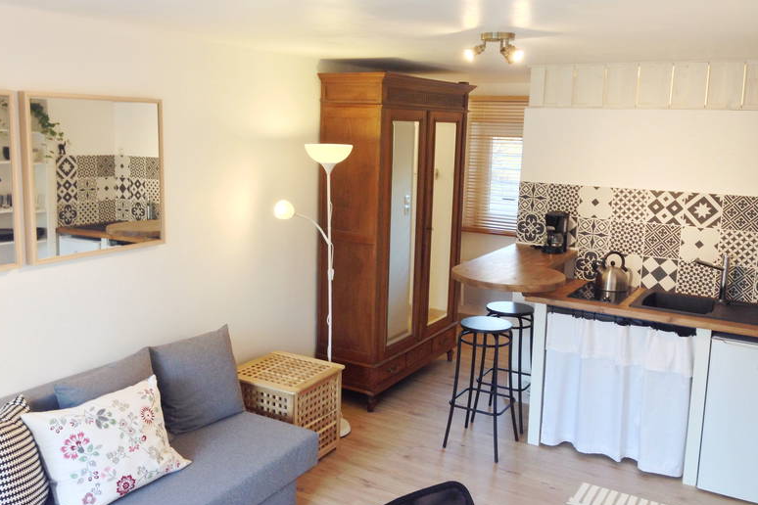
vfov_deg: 37.8
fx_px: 737
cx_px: 378
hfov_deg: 54.4
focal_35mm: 35
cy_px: 235
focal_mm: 4.12
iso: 50
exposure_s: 1/20
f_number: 2.4
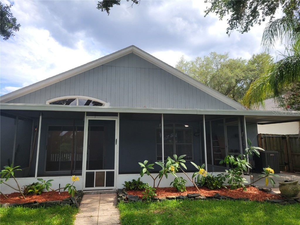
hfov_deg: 67.3
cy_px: 112
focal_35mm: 26
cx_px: 150
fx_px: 225
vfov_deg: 53.1
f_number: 1.8
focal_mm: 5.4
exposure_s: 1/994
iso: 40
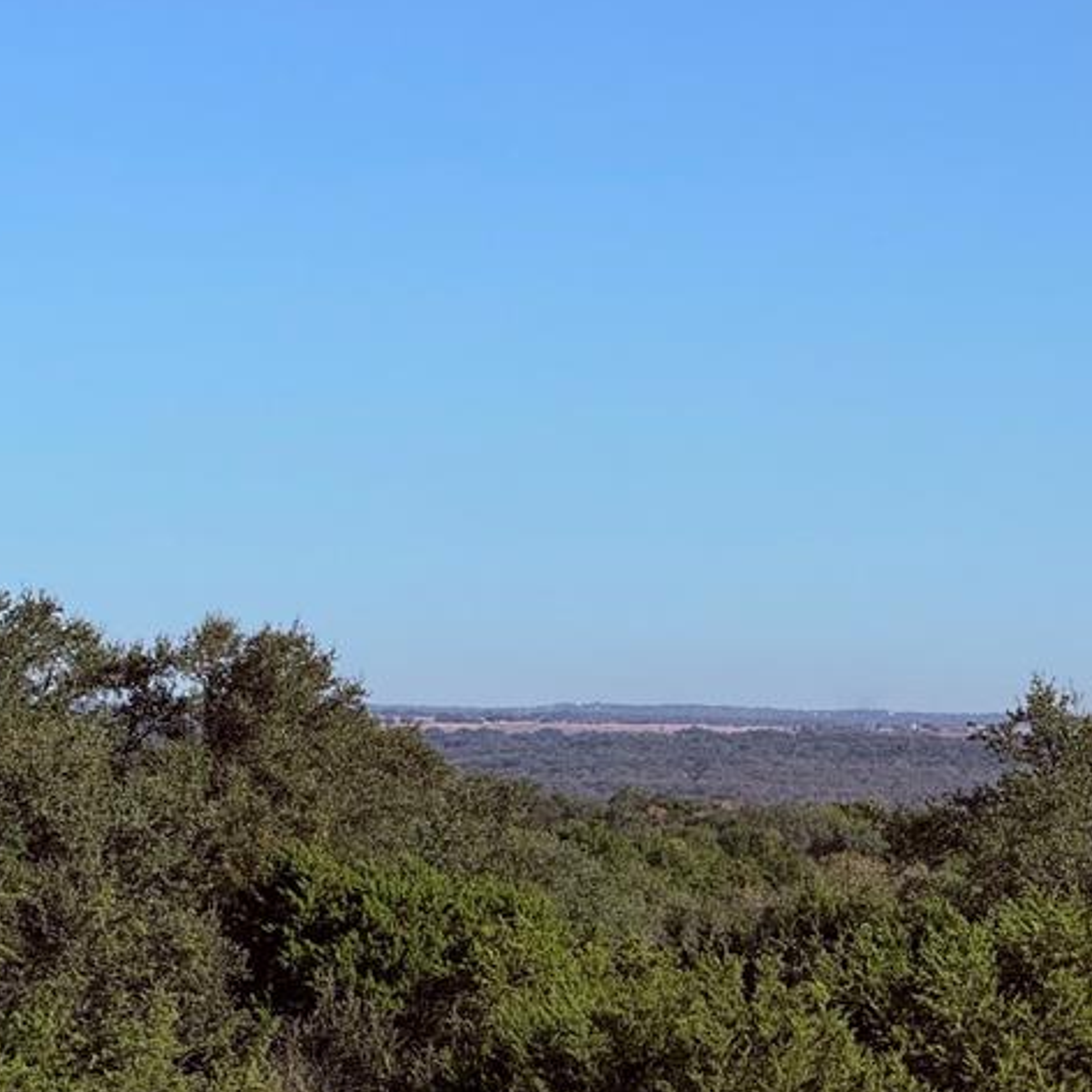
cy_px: 713
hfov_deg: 7.6
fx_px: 8209
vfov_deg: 7.6
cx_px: 888
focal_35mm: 230
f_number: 2.8
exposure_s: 1/2212
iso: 50
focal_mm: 15.66
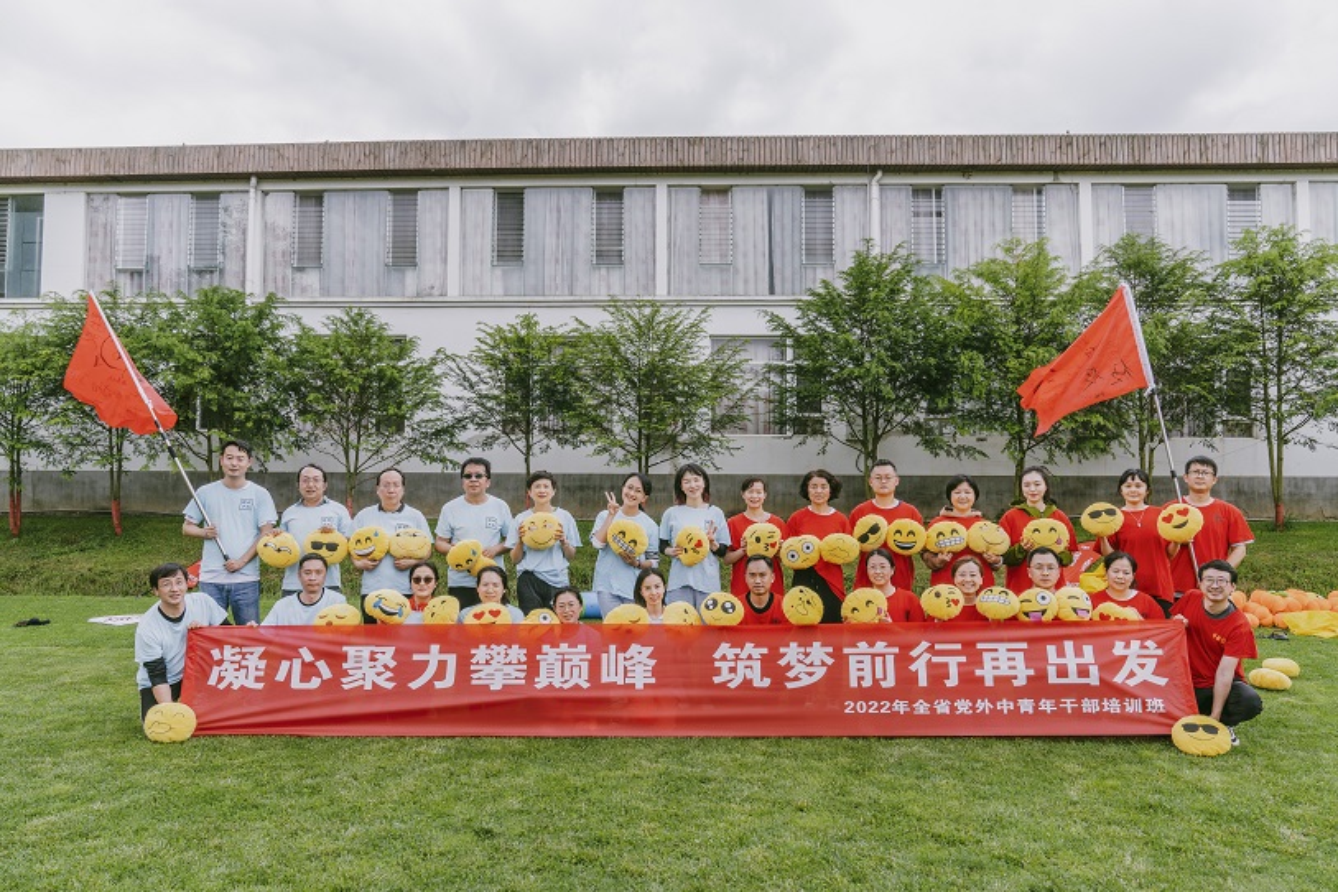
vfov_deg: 53.1
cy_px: 446
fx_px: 892
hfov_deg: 73.7
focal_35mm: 24
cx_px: 669
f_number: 7.1
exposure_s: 1/200
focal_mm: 24
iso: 200
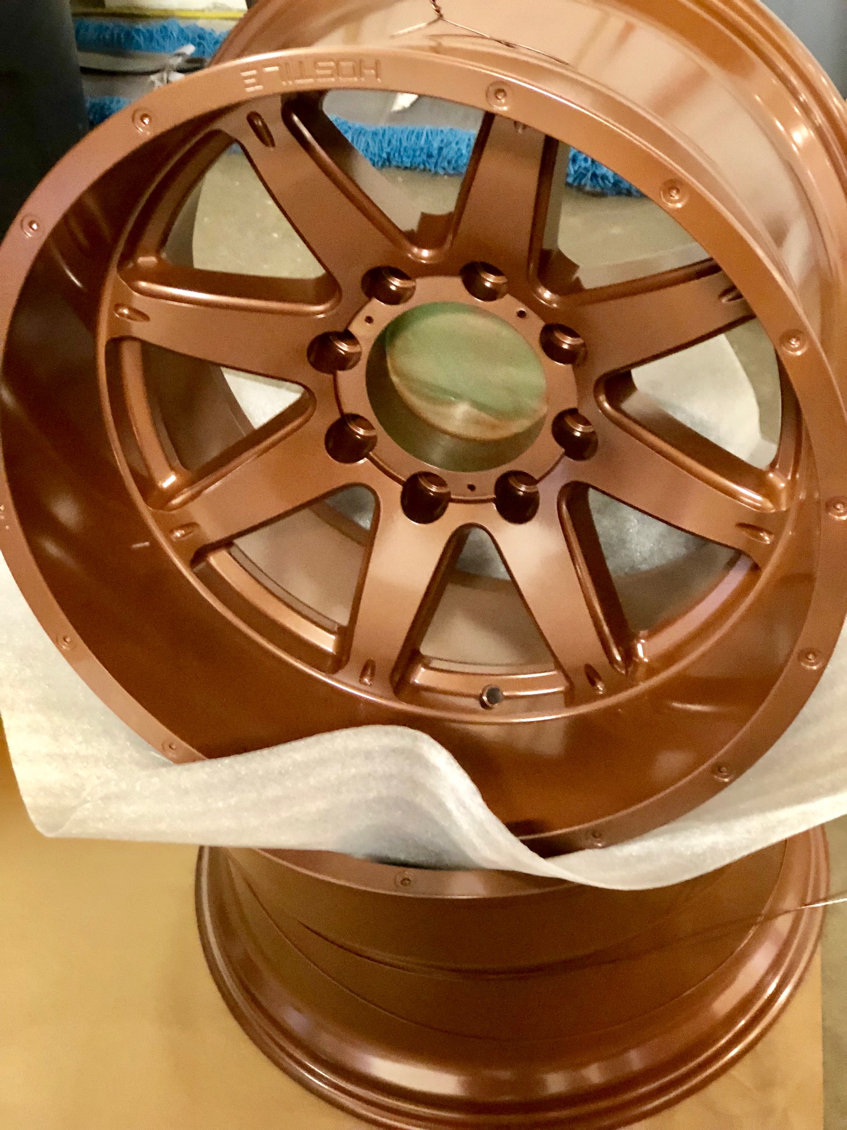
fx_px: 1860
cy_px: 565
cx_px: 424
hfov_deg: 25.7
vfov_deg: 33.8
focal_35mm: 57
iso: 1000
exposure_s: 1/30
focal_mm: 6.6
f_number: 2.8
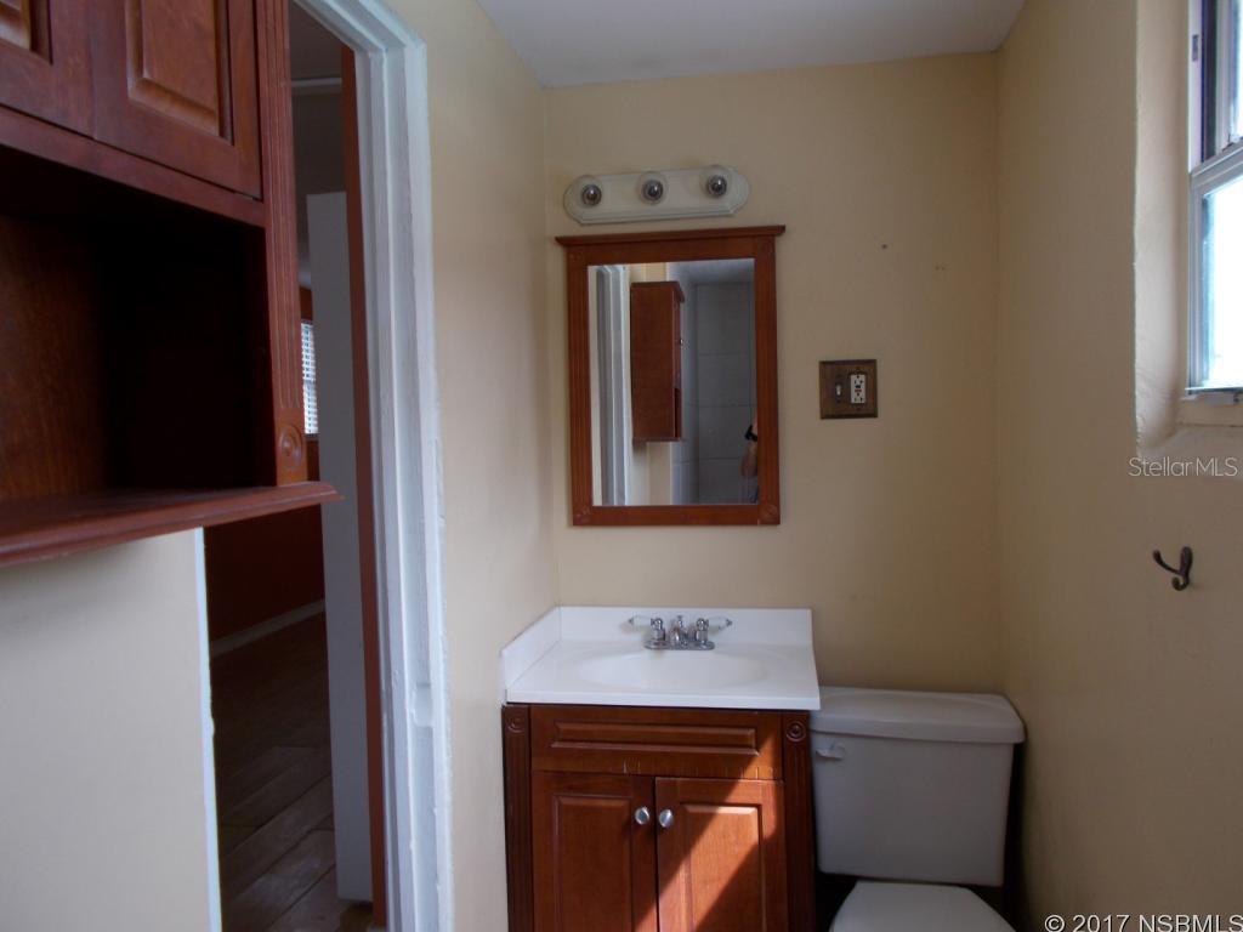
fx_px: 934
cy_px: 466
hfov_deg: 67.3
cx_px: 622
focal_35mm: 26
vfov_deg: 53.1
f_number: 3.2
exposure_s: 1/60
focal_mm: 4.6
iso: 80
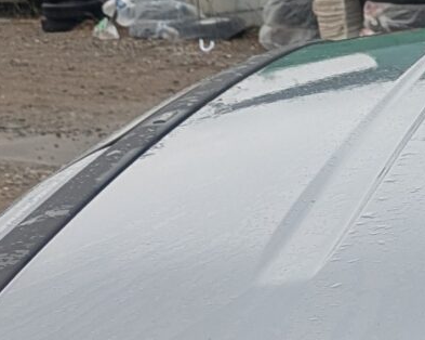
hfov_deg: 11.5
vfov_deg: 9.7
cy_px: 237
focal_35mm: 159
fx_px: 1999
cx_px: 670
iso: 52
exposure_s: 1/756
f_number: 1.89
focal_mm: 5.43
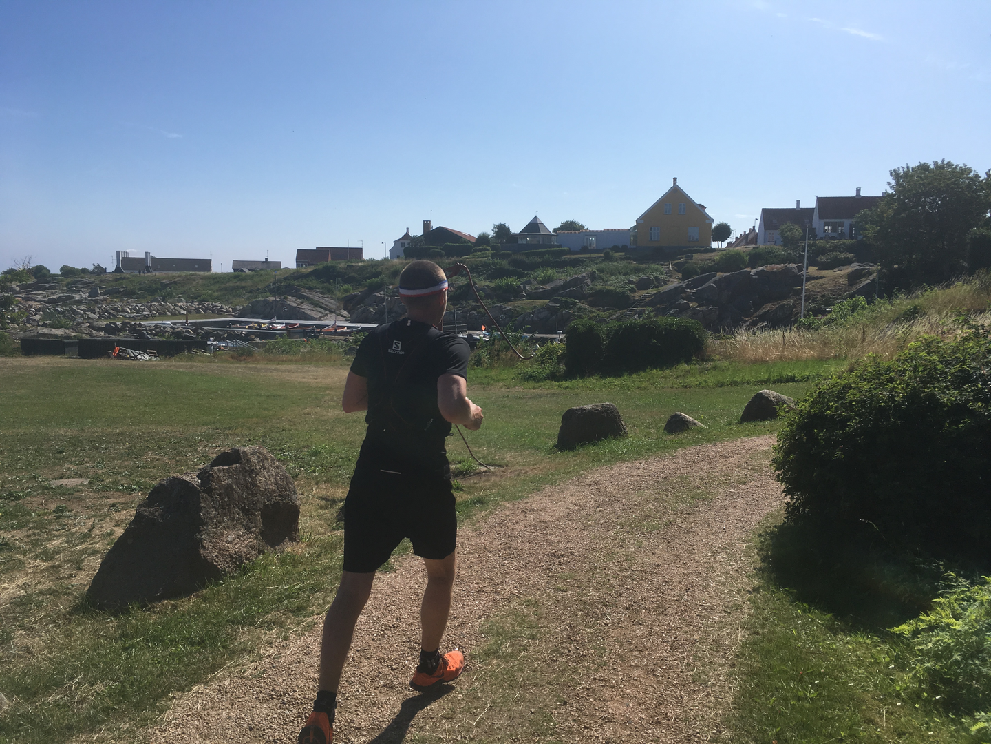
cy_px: 372
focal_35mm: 29
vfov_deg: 48.2
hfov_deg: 61.7
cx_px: 496
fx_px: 830
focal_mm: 4.15
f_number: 2.2
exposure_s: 1/2959
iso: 25
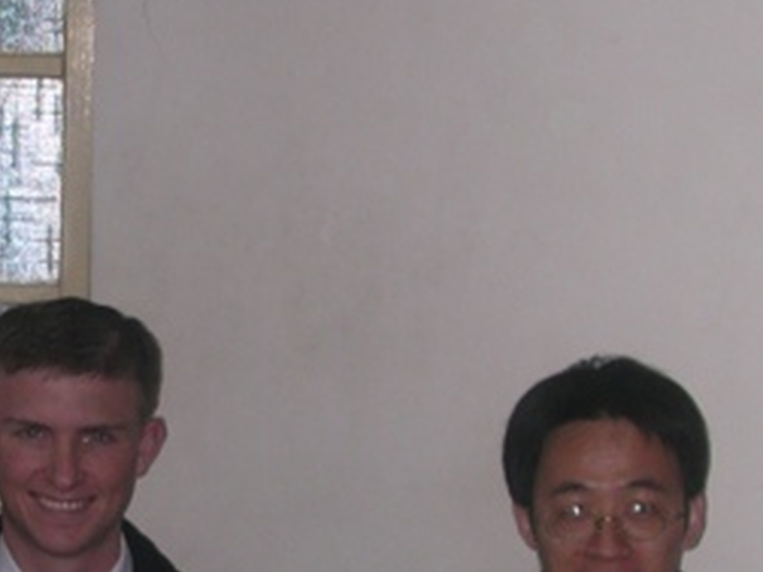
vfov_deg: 13.5
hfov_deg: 17.9
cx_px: 176
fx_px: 2403
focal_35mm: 109
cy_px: 511
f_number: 2.9
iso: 104
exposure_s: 1/60
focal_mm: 6.6
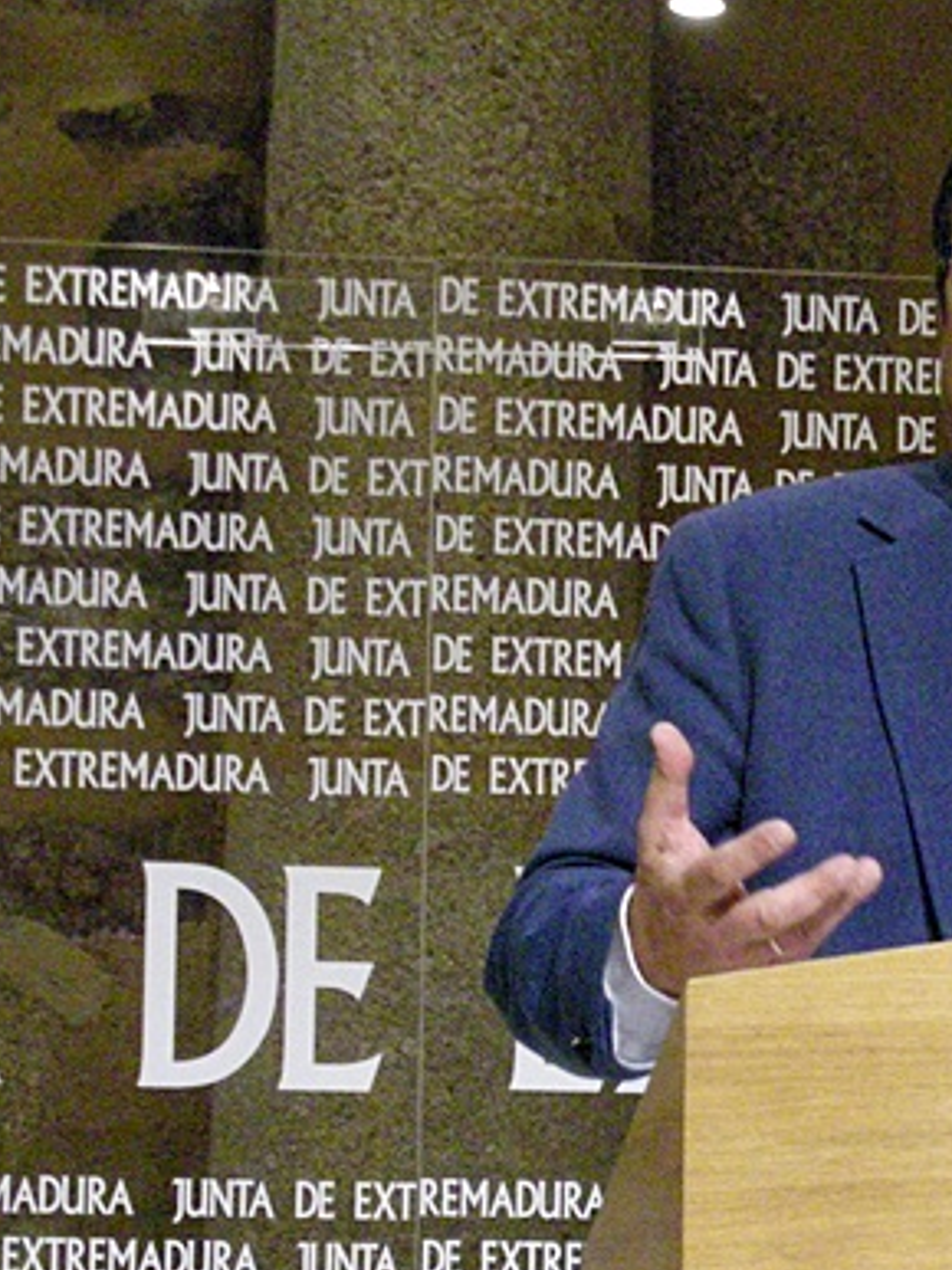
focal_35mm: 198
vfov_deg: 10.0
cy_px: 719
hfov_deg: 7.5
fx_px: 7264
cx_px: 1028
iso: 683
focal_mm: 17.1
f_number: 4.7
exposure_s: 1/125
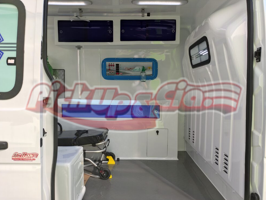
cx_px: 132
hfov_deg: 67.3
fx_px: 200
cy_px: 104
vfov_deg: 53.1
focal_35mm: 26
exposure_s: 1/523
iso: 100
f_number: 1.89
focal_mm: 5.43
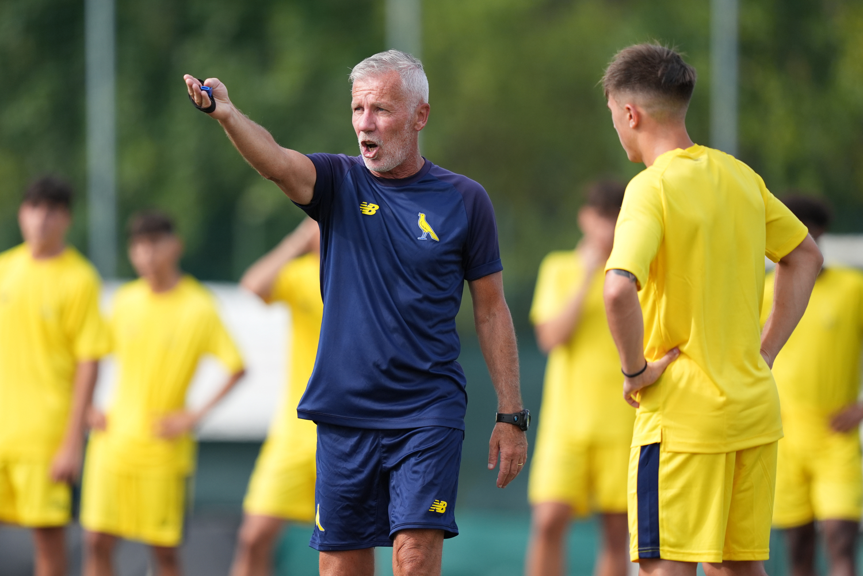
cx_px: 432
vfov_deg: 3.4
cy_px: 288
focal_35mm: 400
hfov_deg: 5.2
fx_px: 9588
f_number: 2.8
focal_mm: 400
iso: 640
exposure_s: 1/4000
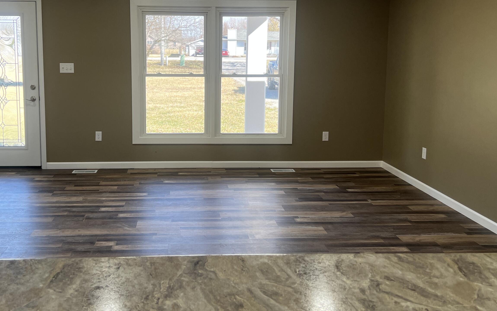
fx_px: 488
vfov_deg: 35.0
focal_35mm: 36
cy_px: 101
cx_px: 203
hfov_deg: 53.7
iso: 64
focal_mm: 5.7
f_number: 1.5
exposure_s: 1/164
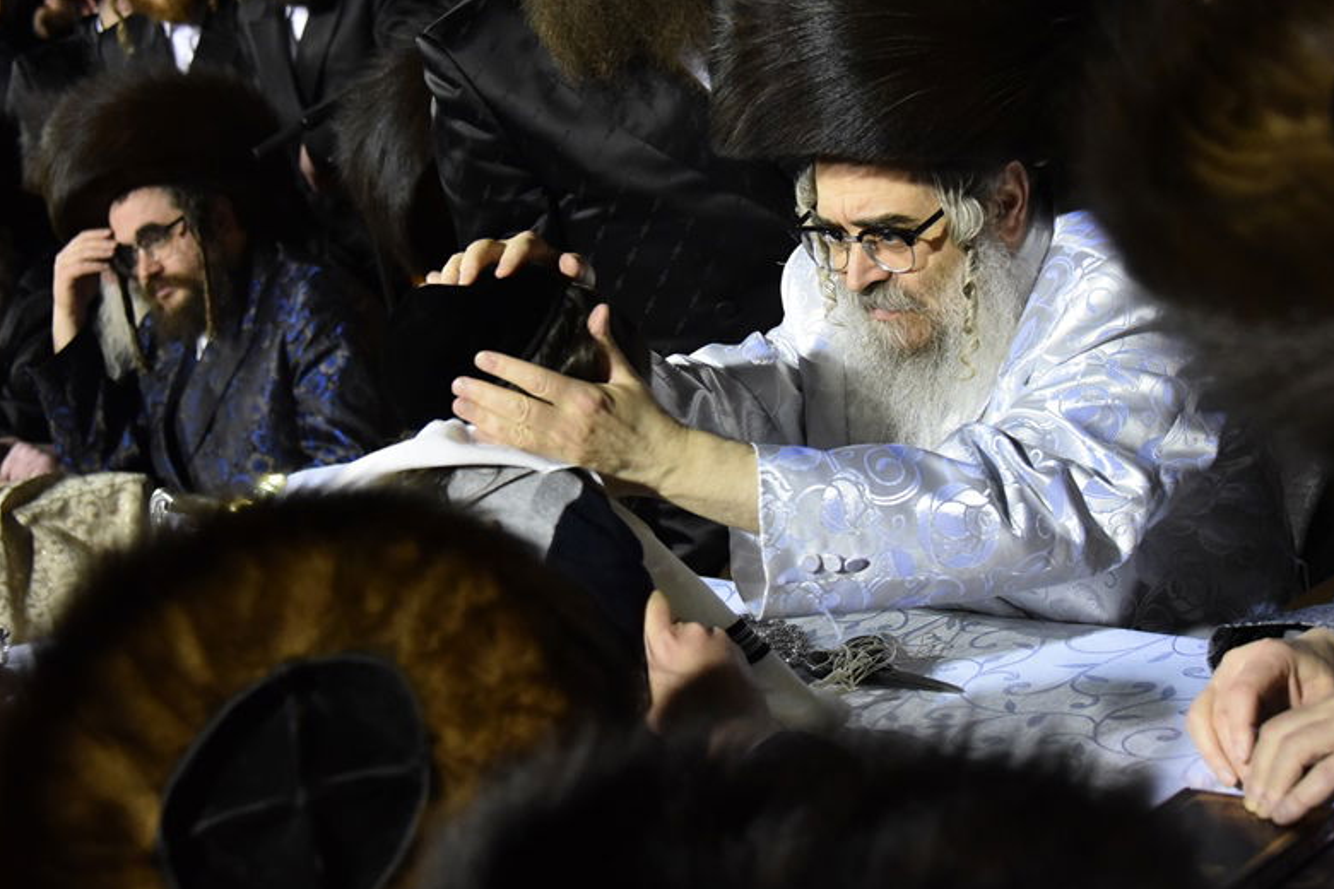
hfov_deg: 31.9
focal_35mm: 63
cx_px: 725
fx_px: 2334
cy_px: 413
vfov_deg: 21.6
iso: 5000
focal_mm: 48
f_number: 4.2
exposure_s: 1/125
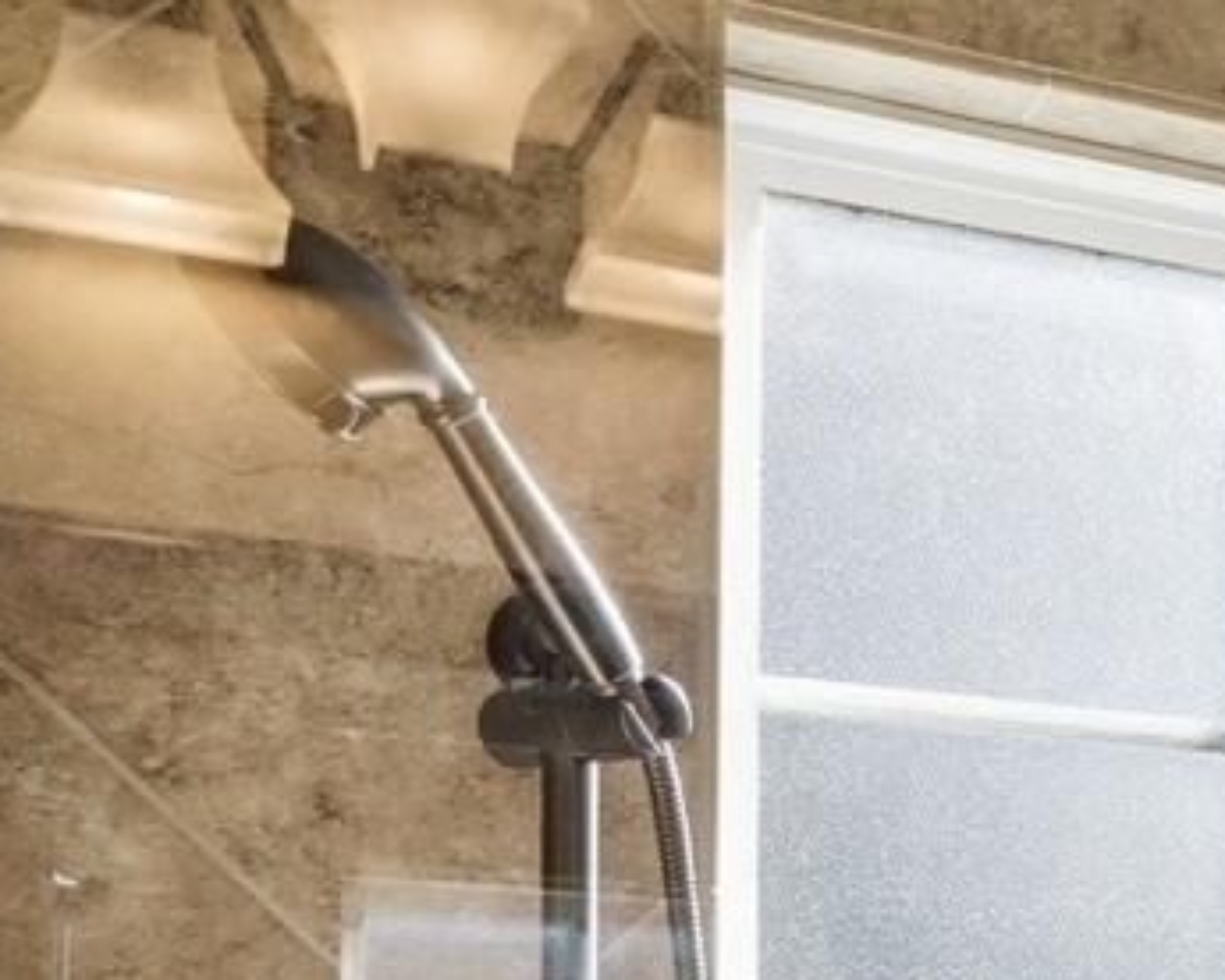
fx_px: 3154
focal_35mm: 87
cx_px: 2443
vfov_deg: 16.3
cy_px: 1401
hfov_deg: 16.6
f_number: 10
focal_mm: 16
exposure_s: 1/800
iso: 200
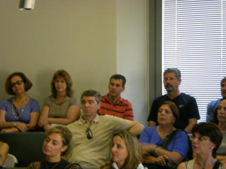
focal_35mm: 114
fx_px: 744
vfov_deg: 13.0
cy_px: 84
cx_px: 113
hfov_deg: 17.3
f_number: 5.9
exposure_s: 1/15.5
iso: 200
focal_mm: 18.9
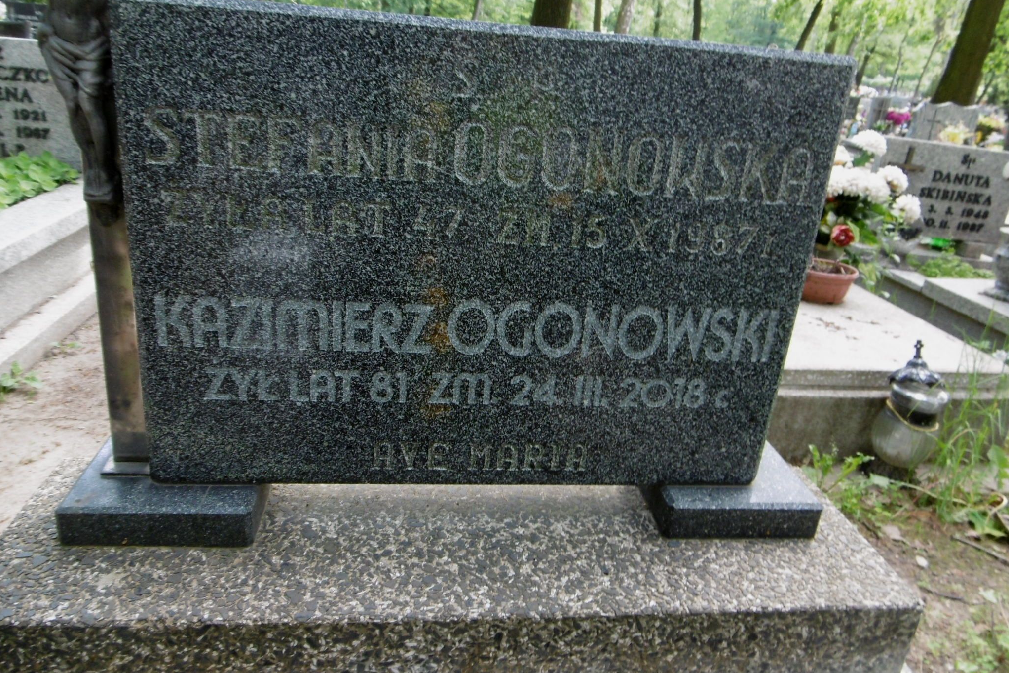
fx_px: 701
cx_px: 504
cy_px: 297
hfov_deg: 71.5
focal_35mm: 25
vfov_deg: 51.2
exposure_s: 1/60
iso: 100
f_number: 3.1
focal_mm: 4.3
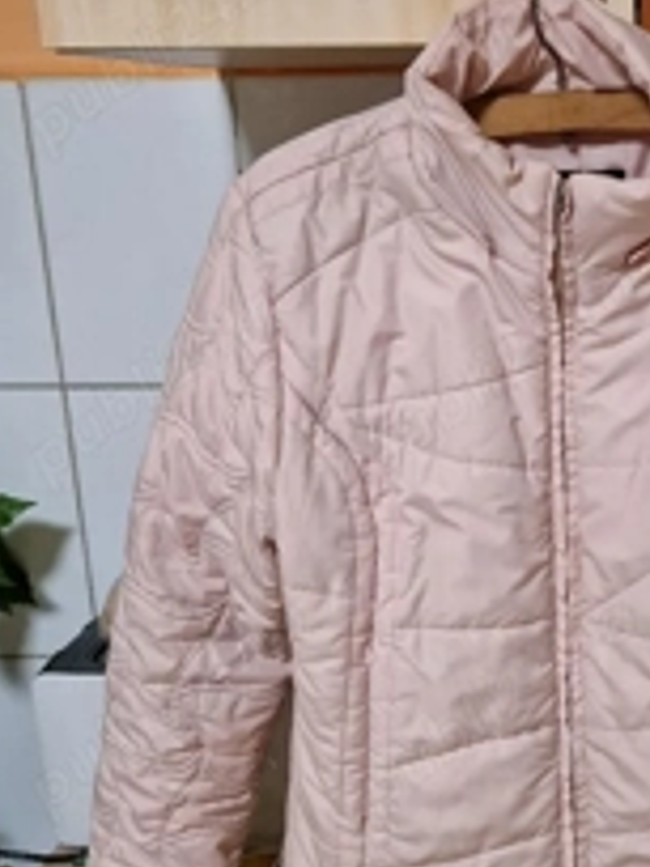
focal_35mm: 45
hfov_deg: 30.8
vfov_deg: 42.1
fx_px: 1127
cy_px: 425
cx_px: 582
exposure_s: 1/38
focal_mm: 5.4
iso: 640
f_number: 1.8
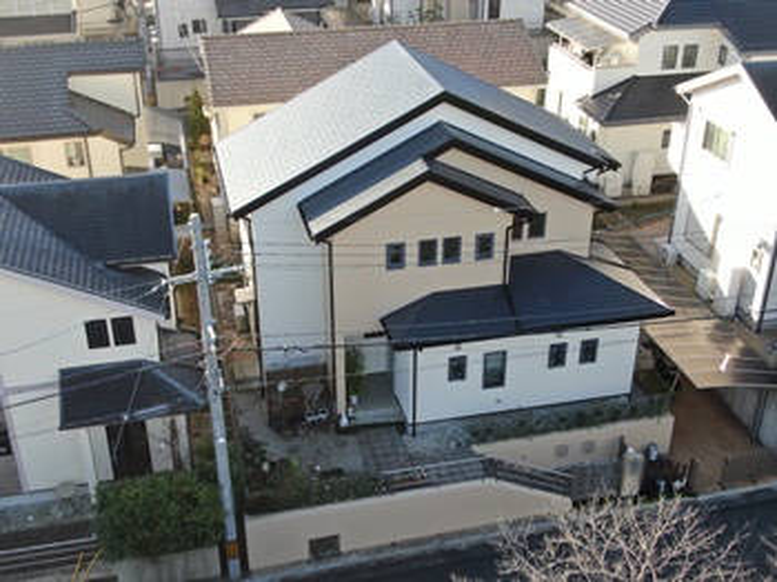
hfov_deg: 43.9
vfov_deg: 33.6
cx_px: 388
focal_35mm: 43
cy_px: 291
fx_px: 965
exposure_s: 1/160
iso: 100
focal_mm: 7.39
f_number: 3.6
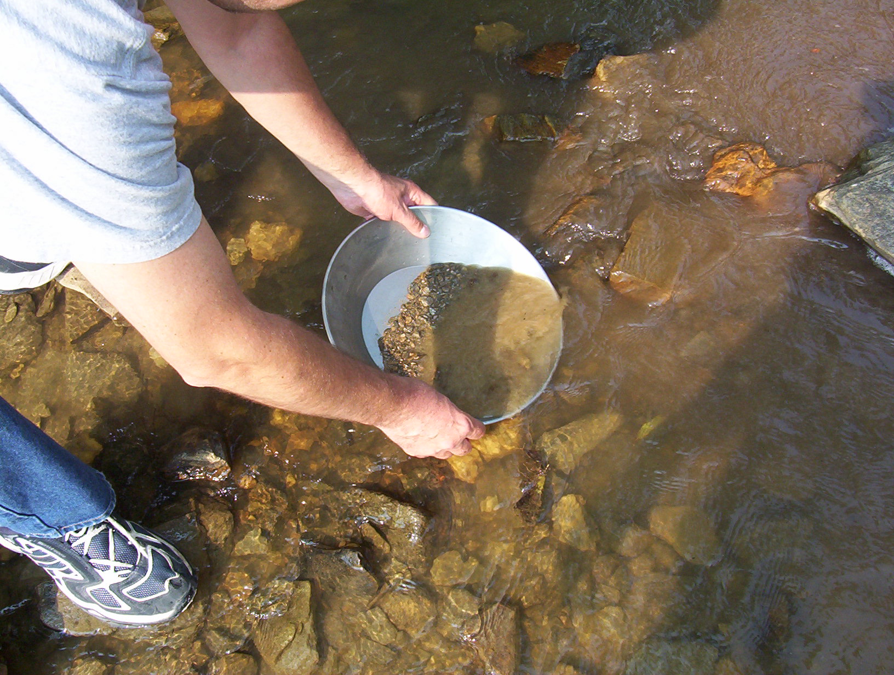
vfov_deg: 33.7
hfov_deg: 43.8
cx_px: 447
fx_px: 1113
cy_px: 338
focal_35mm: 43
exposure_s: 1/583
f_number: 2.73
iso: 100
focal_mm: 5.77
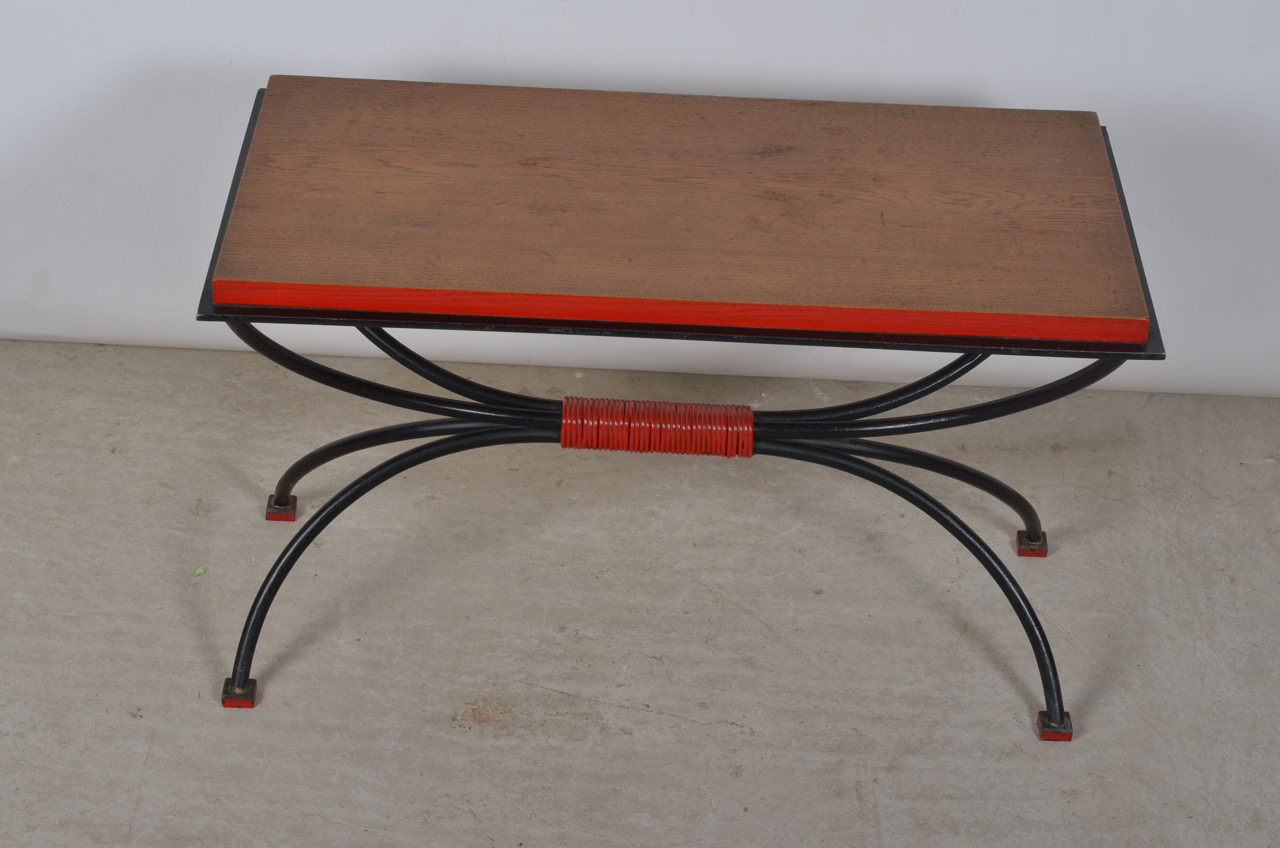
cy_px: 424
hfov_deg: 27.0
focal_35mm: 75
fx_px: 2661
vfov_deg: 18.1
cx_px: 640
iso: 100
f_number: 14
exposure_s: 1/125
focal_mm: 50
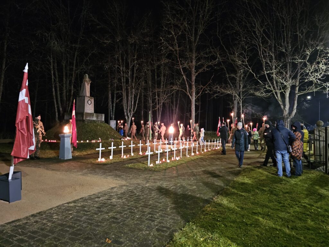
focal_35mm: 23
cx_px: 164
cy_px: 124
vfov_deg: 58.9
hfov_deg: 73.9
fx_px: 219
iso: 1250
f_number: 1.7
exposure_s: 1/25
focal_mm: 6.3
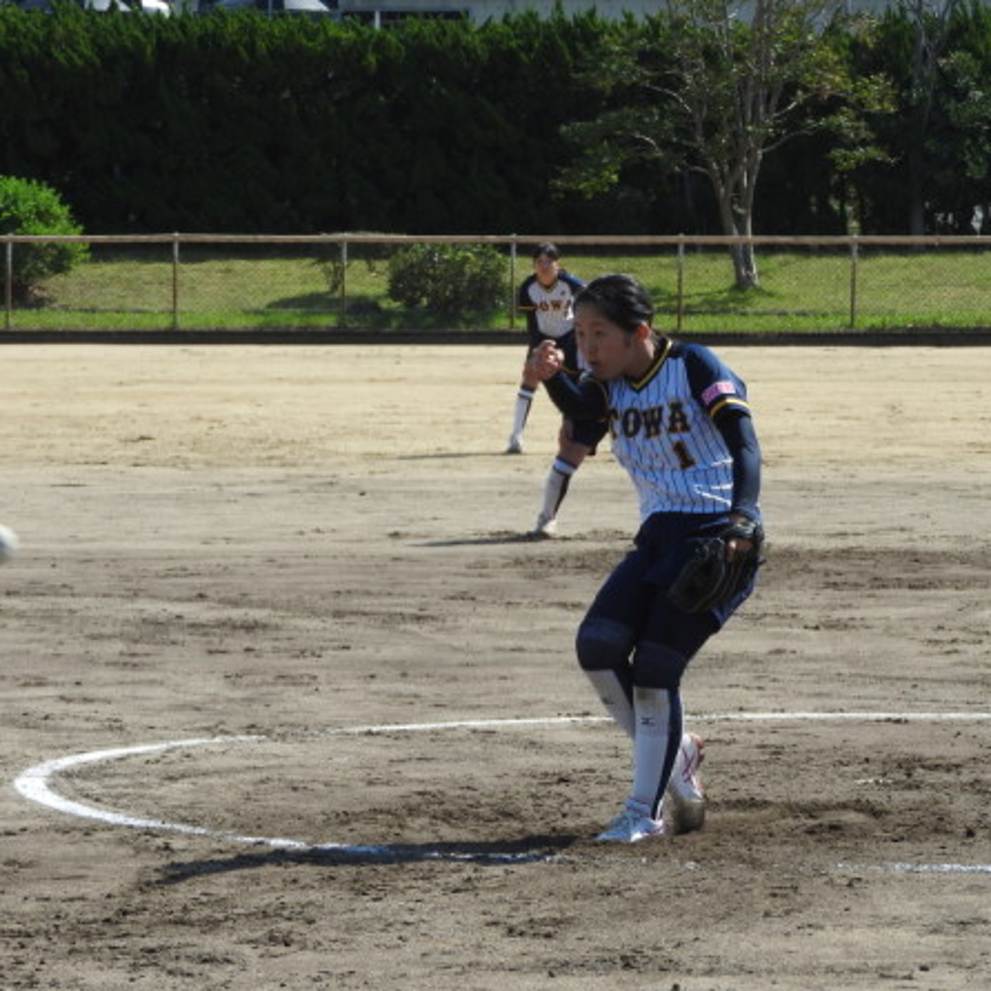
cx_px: 504
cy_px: 493
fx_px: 6543
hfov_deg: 8.7
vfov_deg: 8.7
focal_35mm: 202
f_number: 5.2
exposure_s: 1/400
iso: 100
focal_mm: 30.5
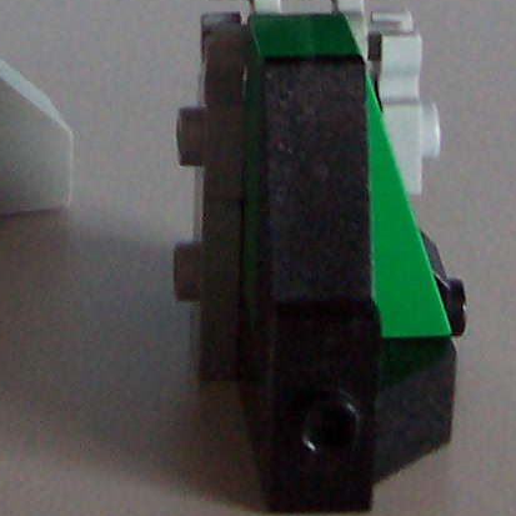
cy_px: -449
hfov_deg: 10.8
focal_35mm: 161
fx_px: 2715
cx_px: 132
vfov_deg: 10.2
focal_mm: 5.6
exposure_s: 1/30
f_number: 2.8
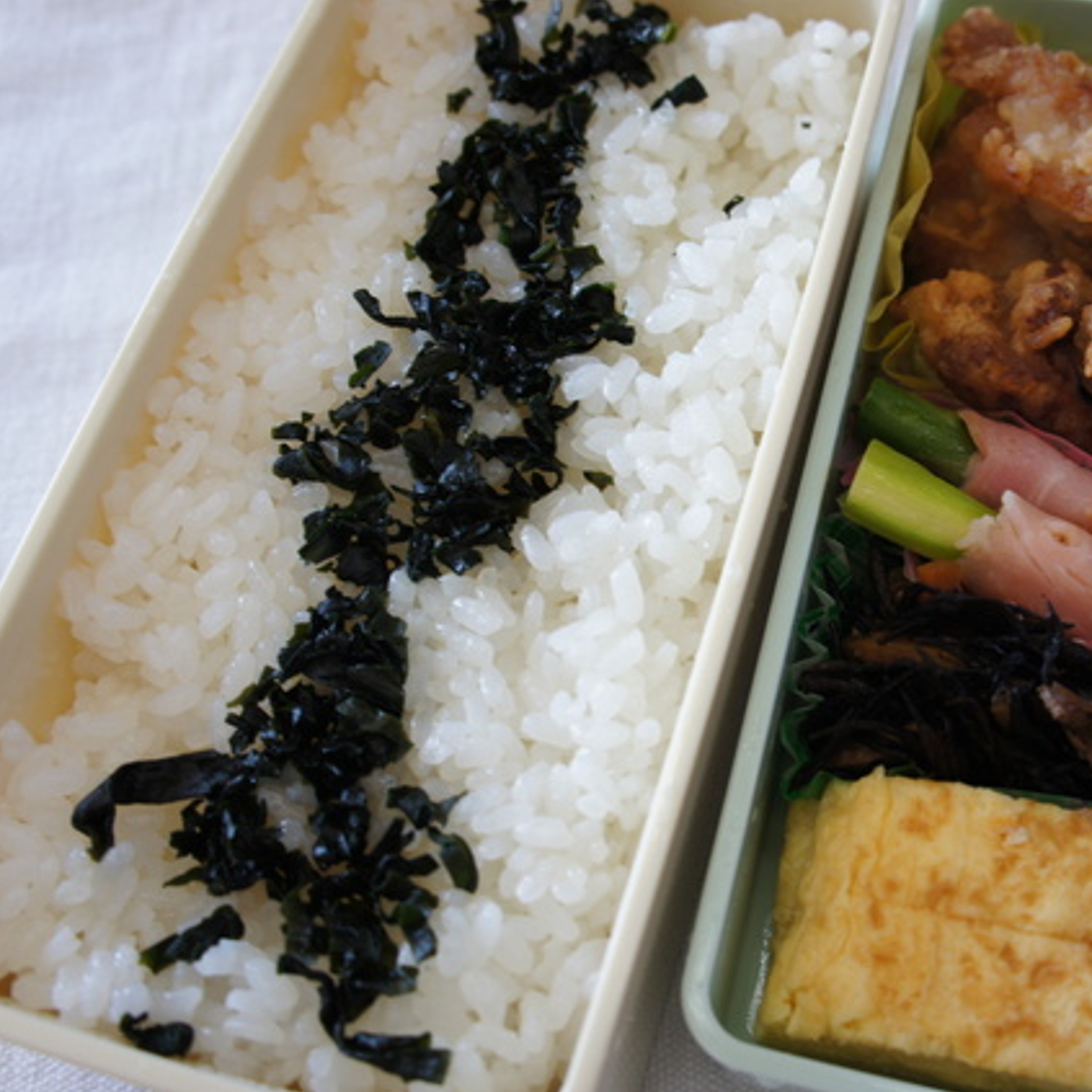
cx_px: 751
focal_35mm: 37
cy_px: 547
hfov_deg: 44.5
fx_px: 1308
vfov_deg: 45.3
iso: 200
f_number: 5
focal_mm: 19
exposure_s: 1/60
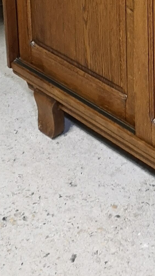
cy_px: -153
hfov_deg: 11.0
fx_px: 775
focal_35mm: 106
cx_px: 225
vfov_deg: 17.8
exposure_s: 1/25
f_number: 1.8
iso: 320
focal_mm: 5.58
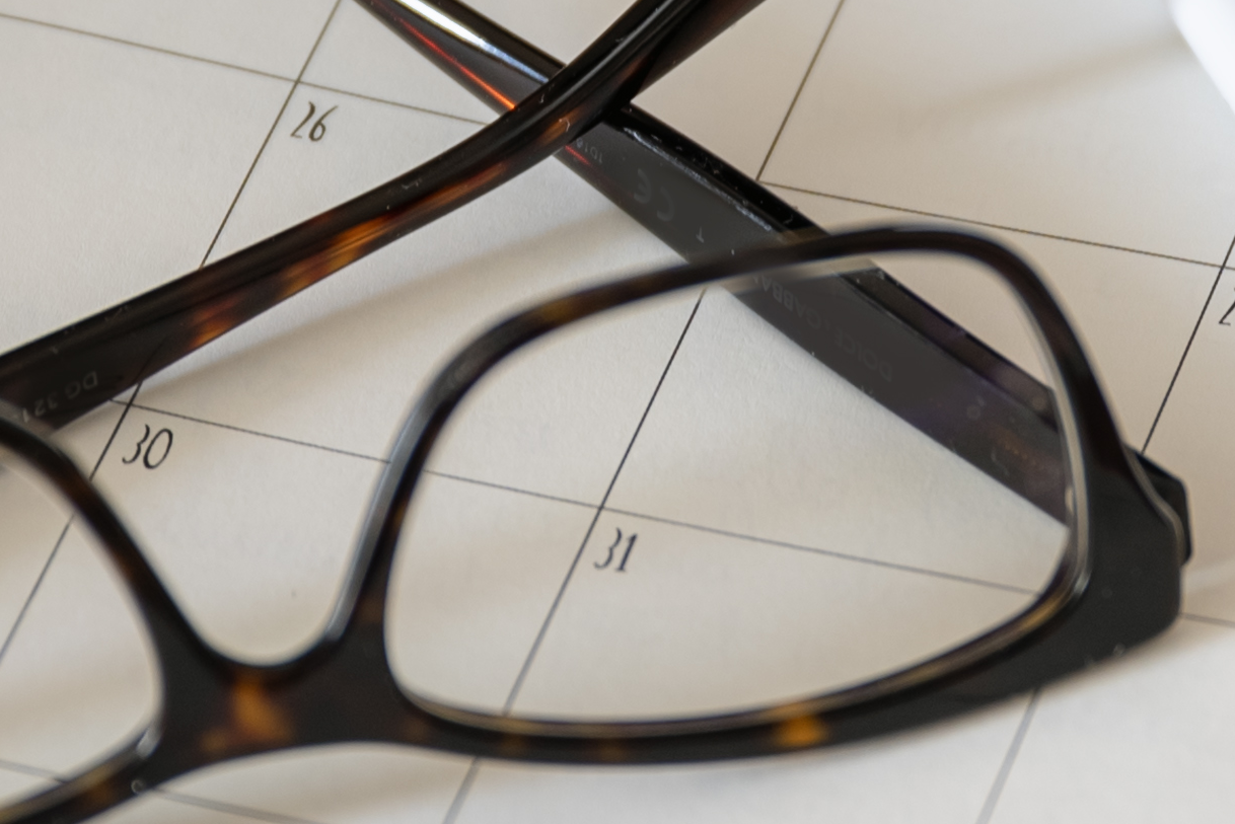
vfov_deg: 4.2
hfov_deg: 6.3
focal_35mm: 326
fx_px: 11187
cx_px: 963
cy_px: -102
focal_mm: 66
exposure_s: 1/13
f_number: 2.8
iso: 100
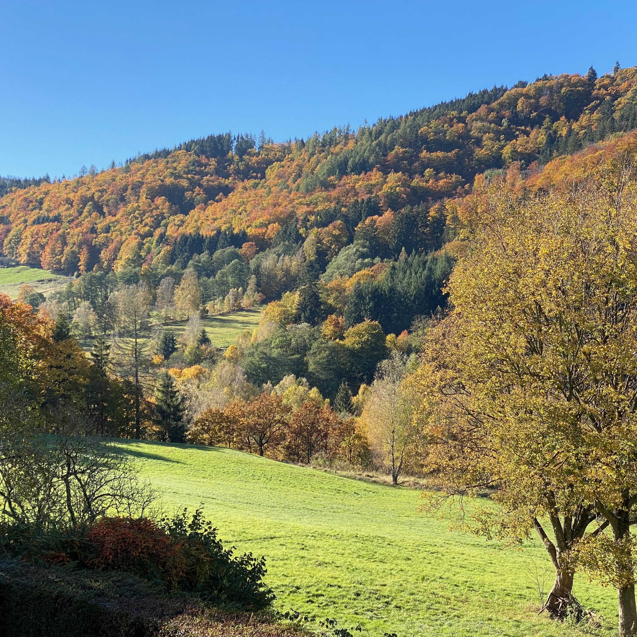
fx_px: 1291
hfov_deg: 27.7
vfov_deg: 27.7
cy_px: 321
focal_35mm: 62
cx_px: 296
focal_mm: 6
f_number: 2
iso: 20
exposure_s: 1/461
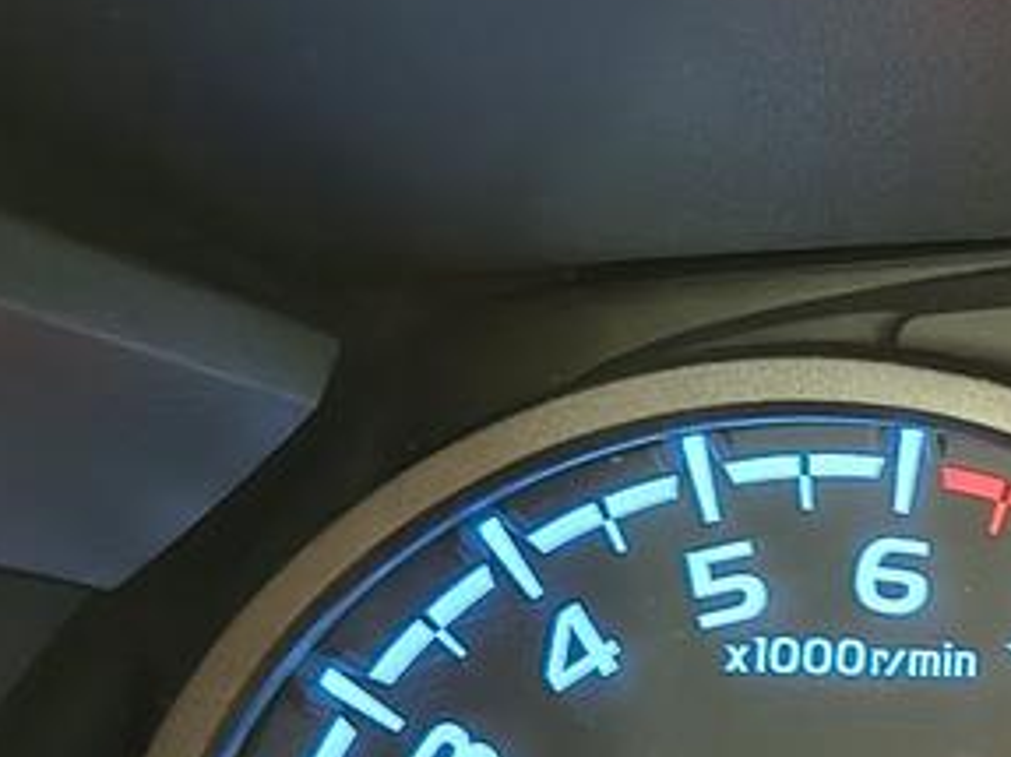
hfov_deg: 16.0
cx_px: 1726
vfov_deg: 13.5
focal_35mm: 107
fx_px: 3124
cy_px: 901
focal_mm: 5.56
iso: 1361
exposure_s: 1/30
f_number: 1.8
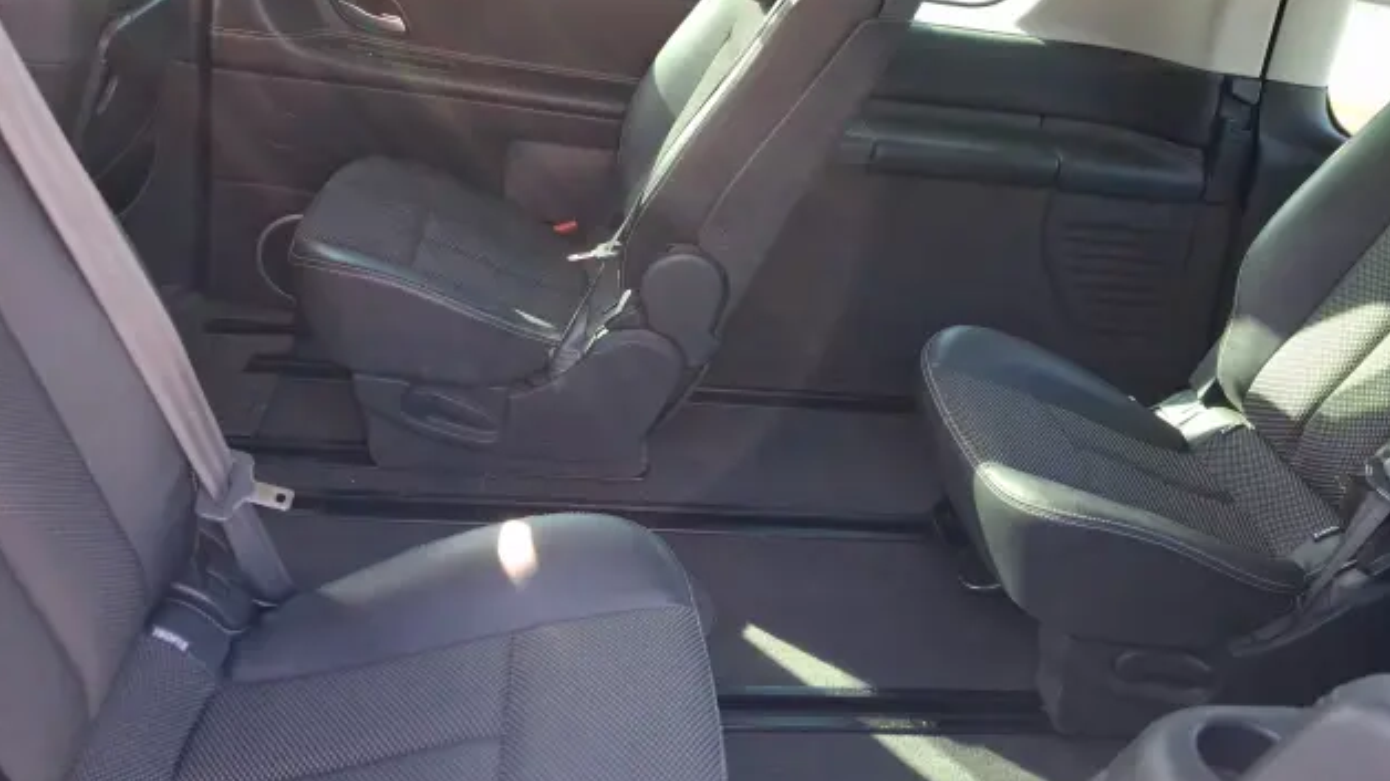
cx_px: 702
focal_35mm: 30
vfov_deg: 38.9
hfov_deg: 64.3
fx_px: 1106
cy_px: 350
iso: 250
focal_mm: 4
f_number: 1.8
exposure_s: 1/100
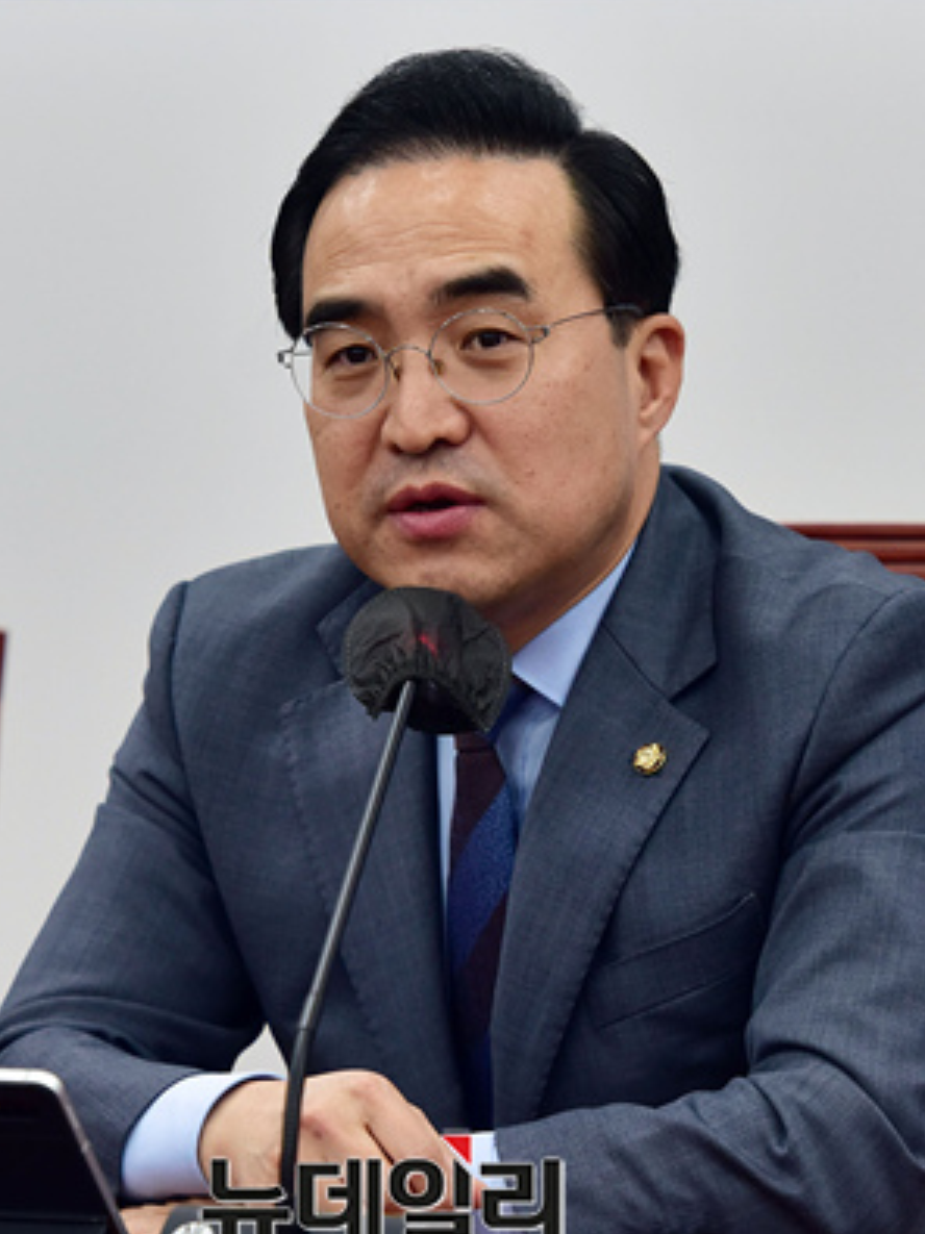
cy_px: 661
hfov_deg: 6.3
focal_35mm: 234
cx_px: 375
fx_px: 8342
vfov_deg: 8.5
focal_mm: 150
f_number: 4
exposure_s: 1/320
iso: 800
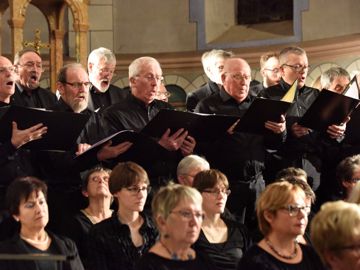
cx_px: 160
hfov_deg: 16.1
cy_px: 134
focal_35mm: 122
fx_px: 1269
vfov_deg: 12.1
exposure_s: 1/125
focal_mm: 112
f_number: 4
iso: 12800
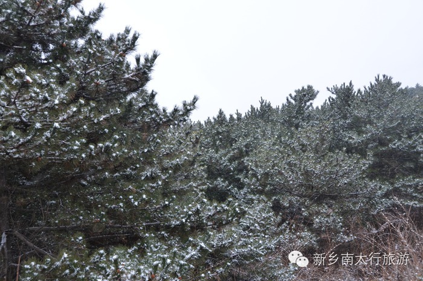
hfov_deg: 38.9
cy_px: 140
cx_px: 212
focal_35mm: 51
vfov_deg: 26.4
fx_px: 598
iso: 200
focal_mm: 34
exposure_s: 1/180
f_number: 6.7
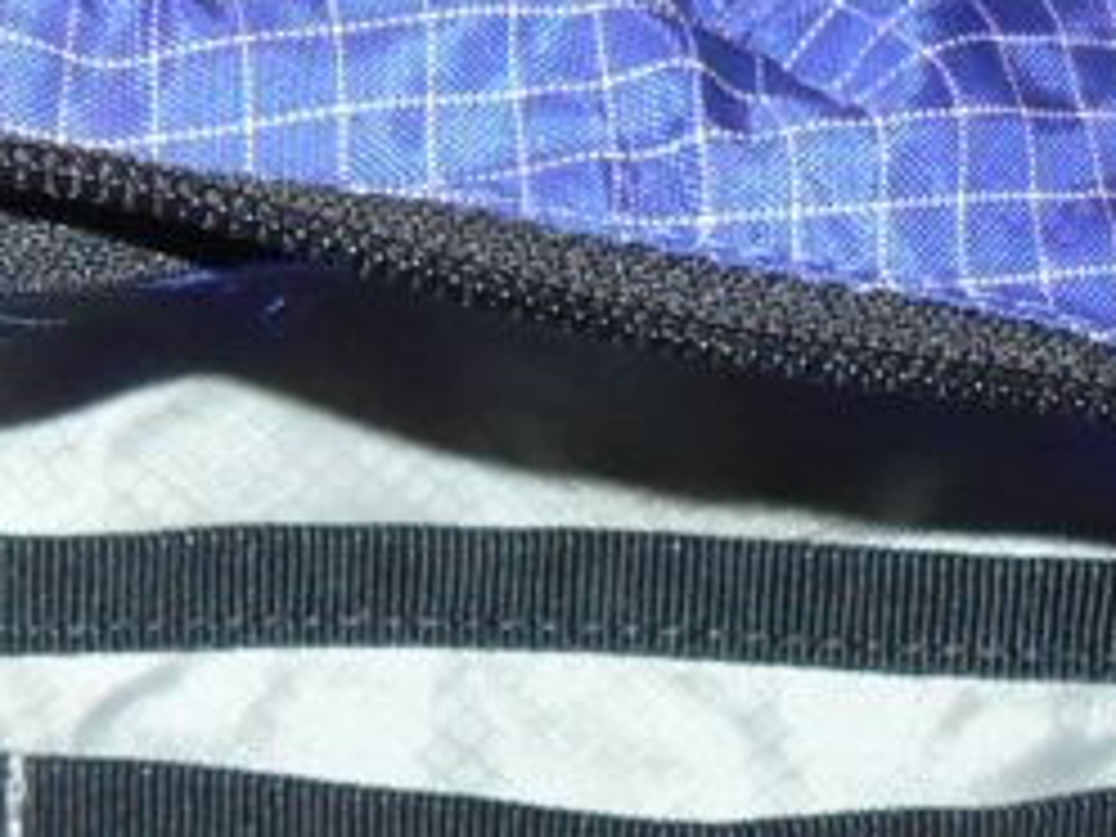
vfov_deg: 12.7
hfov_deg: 16.5
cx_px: -76
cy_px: 572
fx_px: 3740
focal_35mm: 116
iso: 100
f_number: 2.8
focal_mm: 6
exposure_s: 1/40
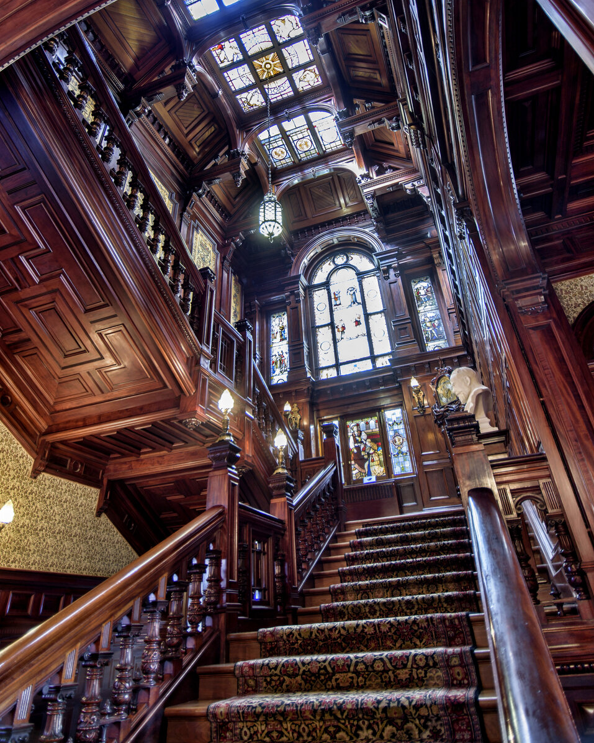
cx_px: 293
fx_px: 461
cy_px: 294
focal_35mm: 21
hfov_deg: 65.5
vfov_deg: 76.7
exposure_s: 1.6
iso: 100
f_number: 4
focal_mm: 18
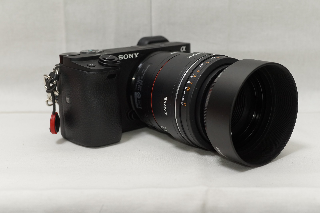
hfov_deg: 41.2
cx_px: 160
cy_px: 106
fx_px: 426
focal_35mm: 48
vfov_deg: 28.0
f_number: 5.6
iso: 800
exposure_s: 1/60
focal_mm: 32
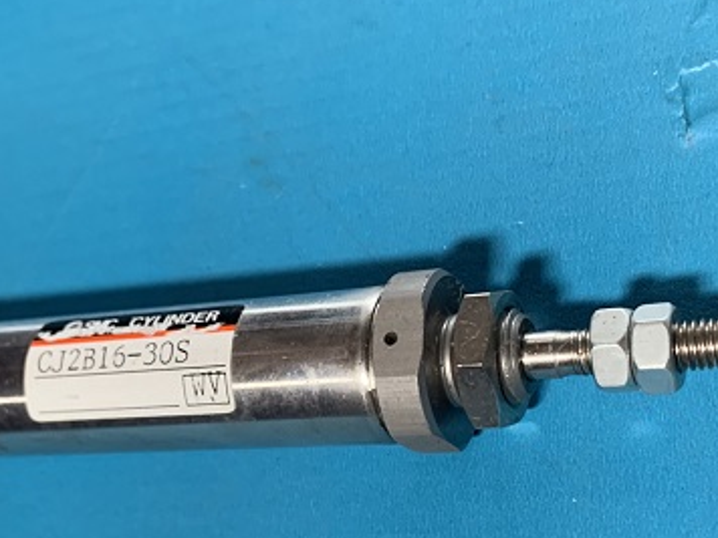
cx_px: 289
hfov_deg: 32.6
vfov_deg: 24.6
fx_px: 1224
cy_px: 388
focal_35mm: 59
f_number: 1.8
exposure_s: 1/60
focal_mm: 4.25
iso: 200
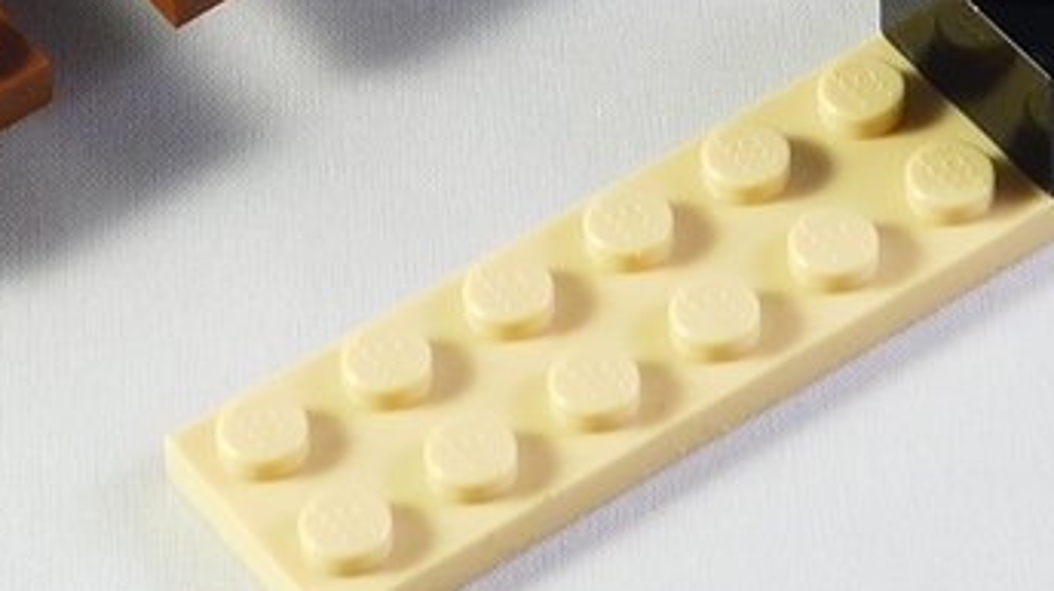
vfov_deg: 4.5
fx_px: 7234
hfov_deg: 8.3
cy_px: -965
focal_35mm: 259
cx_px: 571
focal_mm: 9.8
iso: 80
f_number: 4.5
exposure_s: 1/2
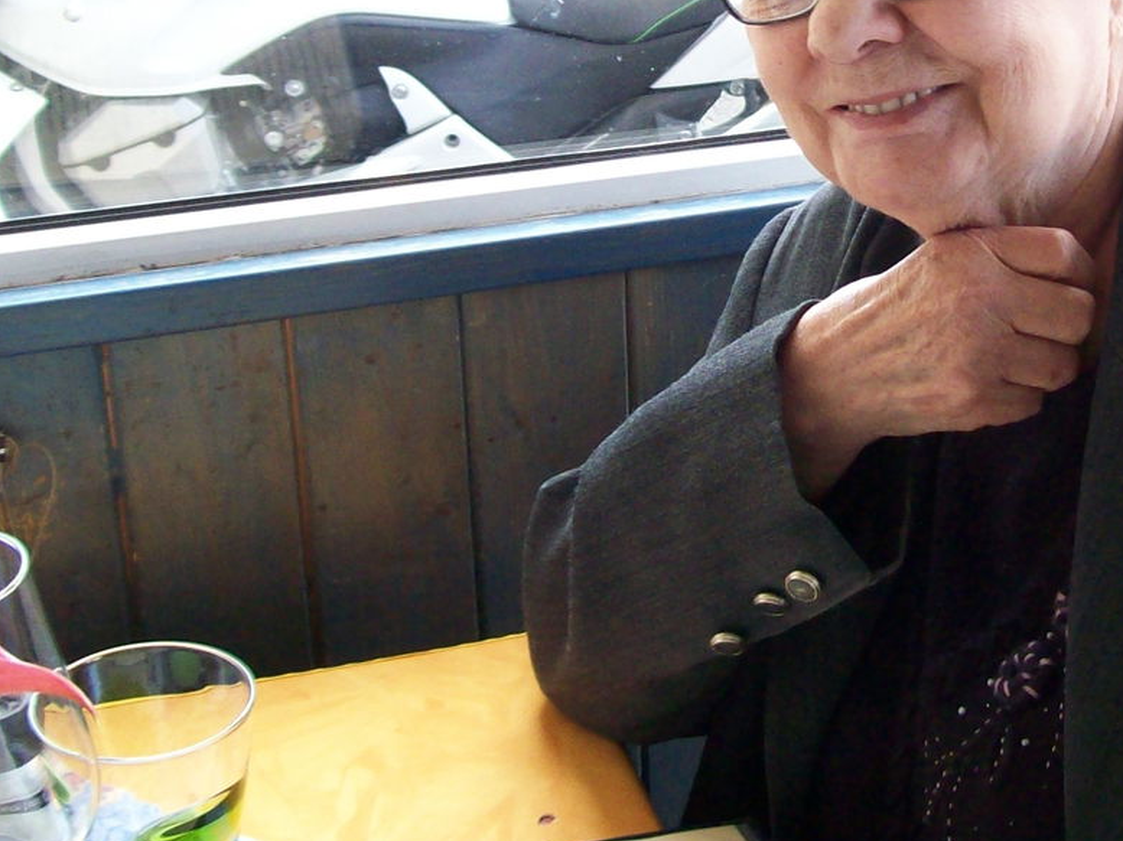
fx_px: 2400
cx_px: 911
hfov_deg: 25.8
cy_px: 144
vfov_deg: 19.6
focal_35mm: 74
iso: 168
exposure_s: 1/128
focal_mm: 6
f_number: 2.7
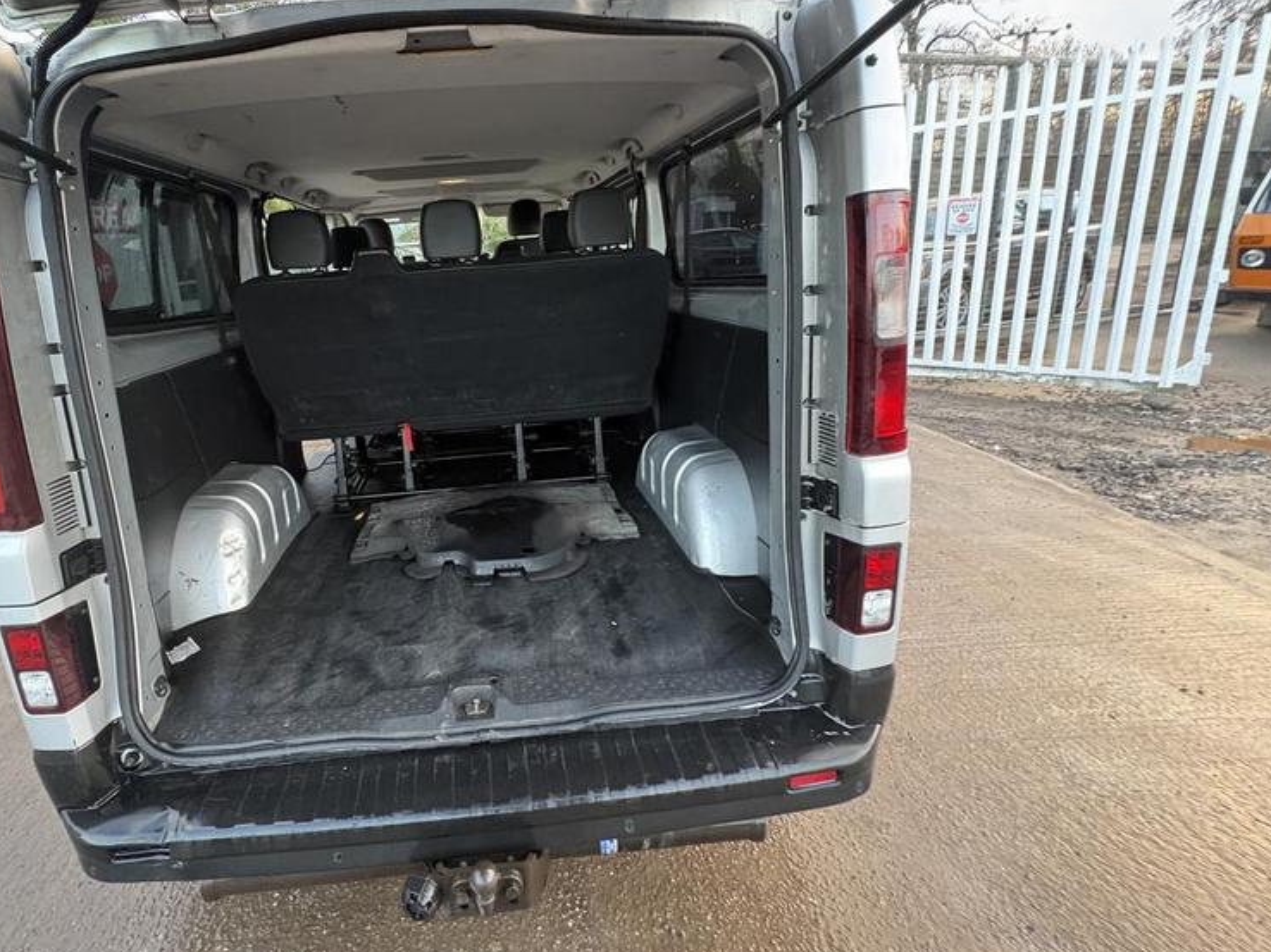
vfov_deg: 74.1
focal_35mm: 17
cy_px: 398
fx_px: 624
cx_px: 506
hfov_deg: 89.8
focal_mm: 2.22
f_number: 2.2
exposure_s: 1/60
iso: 500
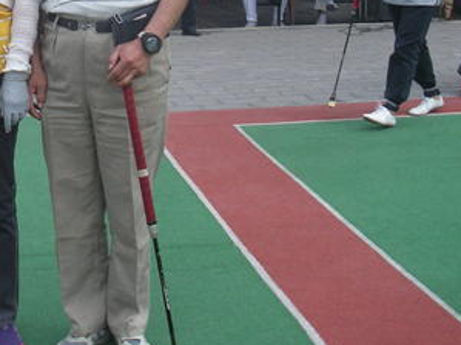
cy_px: -19
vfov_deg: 17.5
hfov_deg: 23.2
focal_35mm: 82
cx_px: 45
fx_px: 1092
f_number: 7.9
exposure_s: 1/124
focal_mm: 5.8
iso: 50
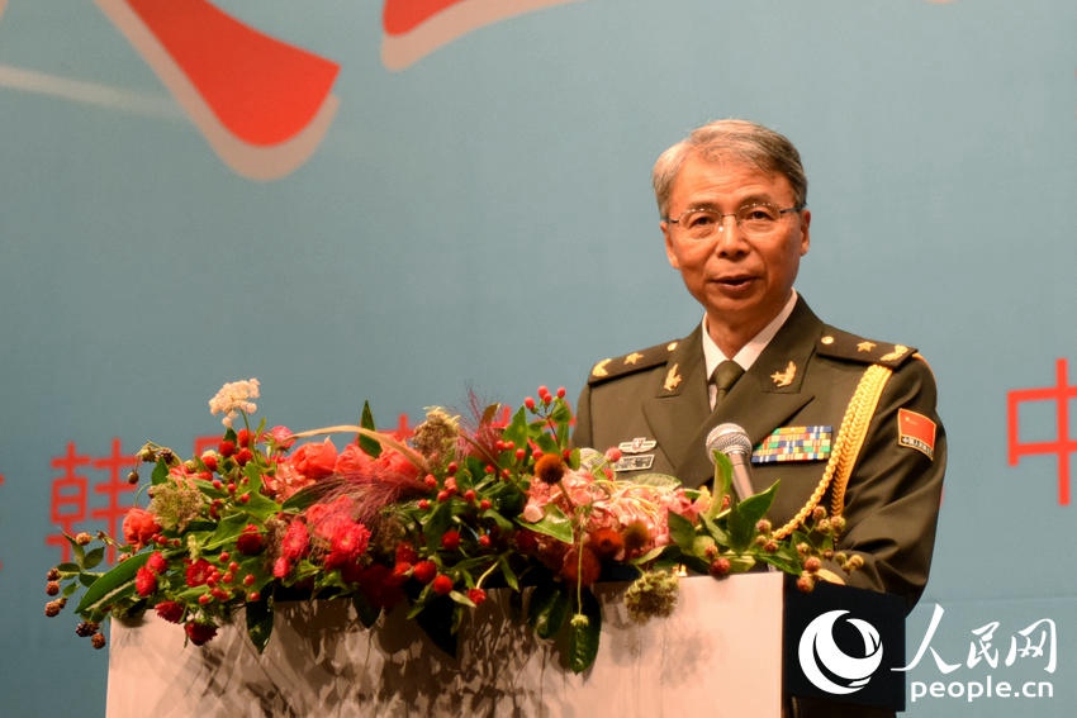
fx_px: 1646
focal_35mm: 55
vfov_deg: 24.6
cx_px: 538
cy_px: 359
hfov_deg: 36.2
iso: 2000
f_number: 2.8
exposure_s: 1/800
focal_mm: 55
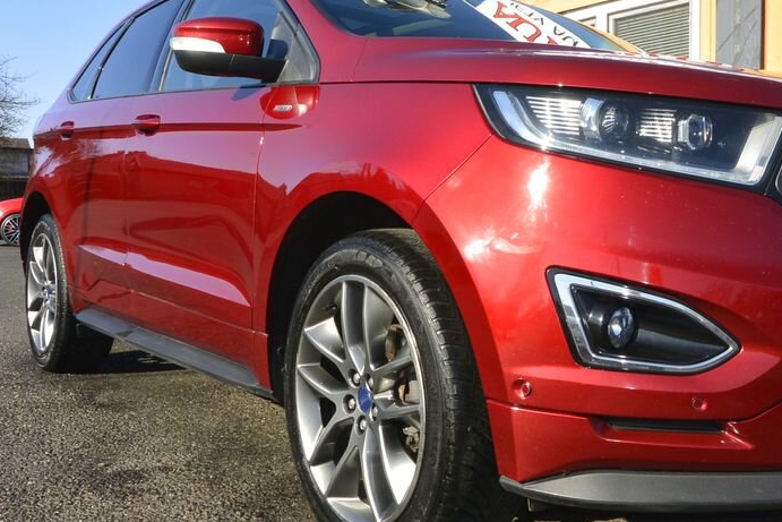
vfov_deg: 33.4
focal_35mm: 40
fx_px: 869
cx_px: 536
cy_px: 242
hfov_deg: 47.5
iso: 160
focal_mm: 10
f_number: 9
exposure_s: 1/250
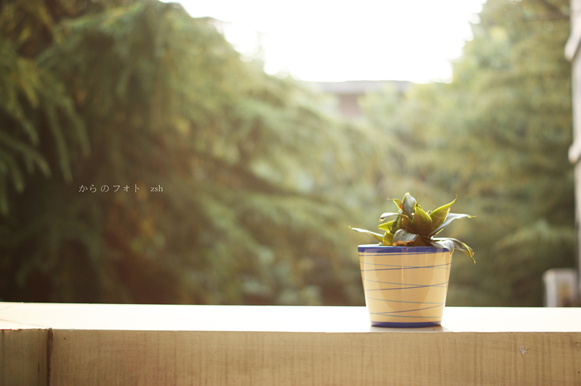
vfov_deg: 18.2
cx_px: 290
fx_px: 1209
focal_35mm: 75
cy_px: 193
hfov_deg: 27.0
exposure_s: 1/640
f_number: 1.8
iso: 100
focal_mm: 50
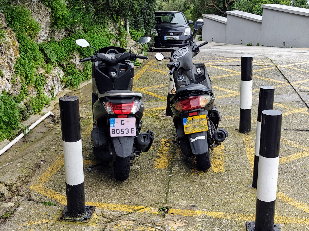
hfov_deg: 73.9
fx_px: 205
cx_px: 154
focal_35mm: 23
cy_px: 116
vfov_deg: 58.9
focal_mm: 6.06
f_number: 1.6
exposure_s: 1/187
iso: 50
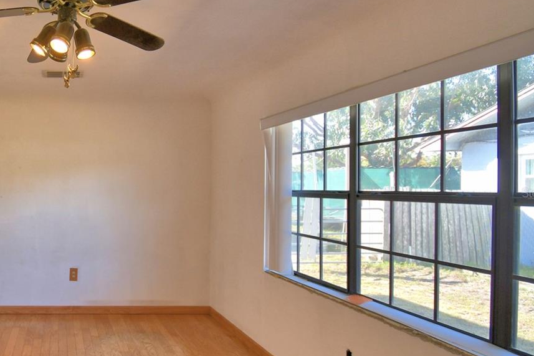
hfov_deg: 58.4
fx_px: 415
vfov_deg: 46.3
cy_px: 193
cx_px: 79
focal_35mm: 28
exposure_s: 1/125
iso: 220
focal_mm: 10
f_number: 4.5
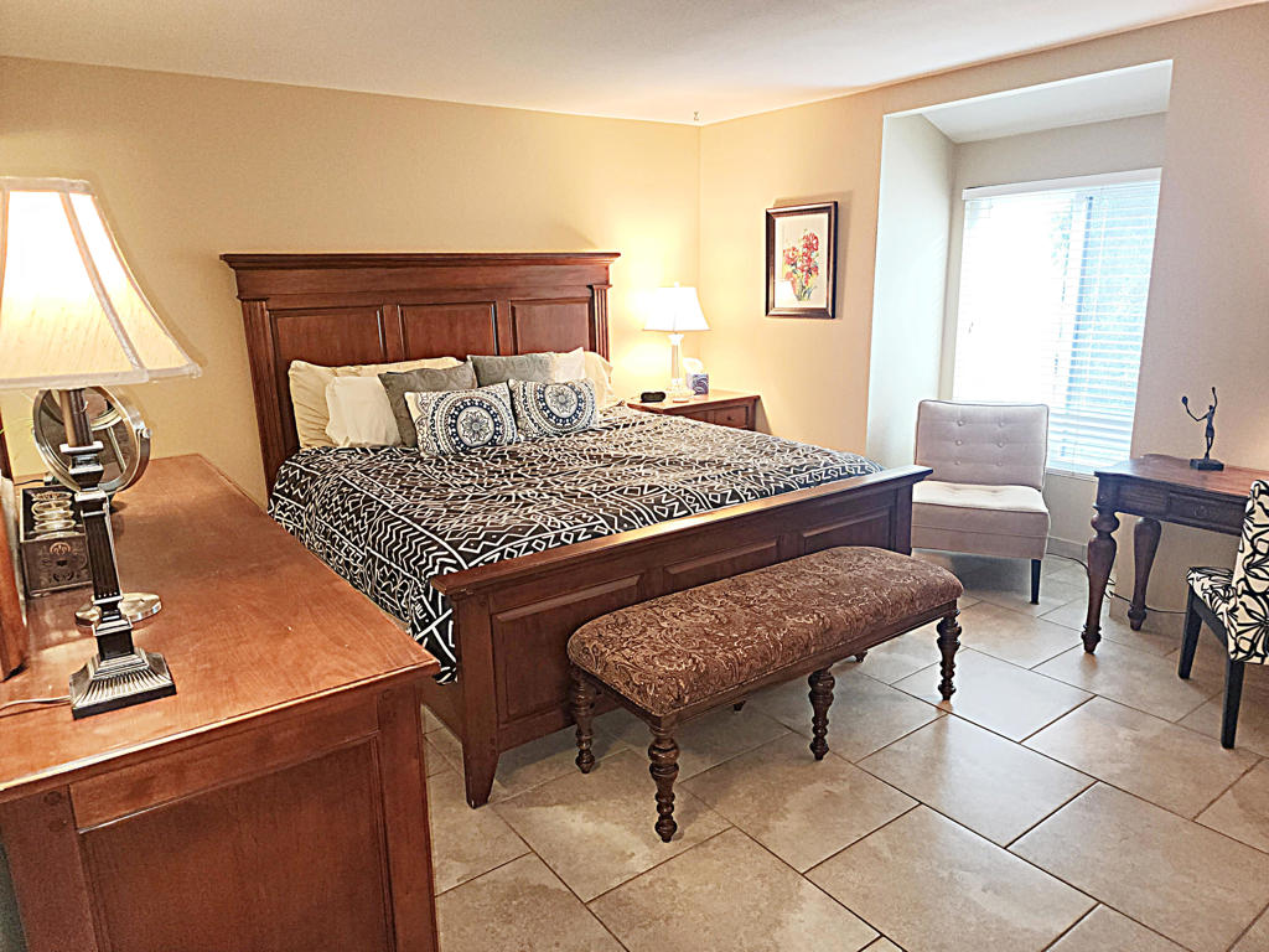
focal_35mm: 23
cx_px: 634
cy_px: 476
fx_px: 843
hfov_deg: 73.9
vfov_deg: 58.9
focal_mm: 6.4
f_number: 1.8
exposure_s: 1/40
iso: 125
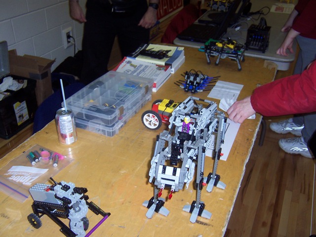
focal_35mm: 36
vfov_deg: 39.7
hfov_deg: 51.4
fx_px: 329
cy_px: 118
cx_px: 158
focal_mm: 5.6
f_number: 2.8
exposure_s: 1/60
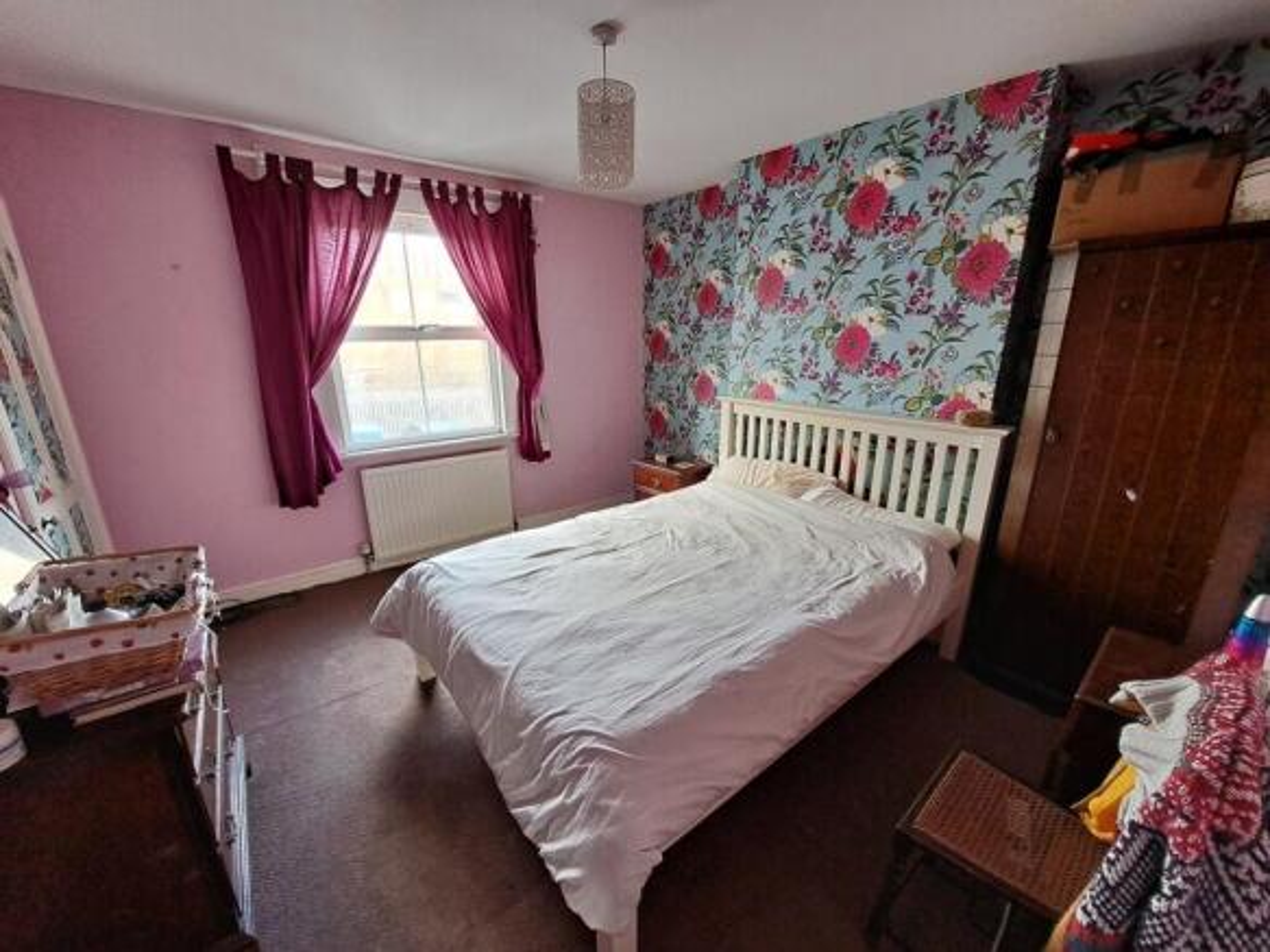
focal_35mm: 13
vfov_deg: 89.9
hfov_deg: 106.2
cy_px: 476
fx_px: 477
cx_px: 635
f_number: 2.2
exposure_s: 1/50
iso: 100
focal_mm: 1.74
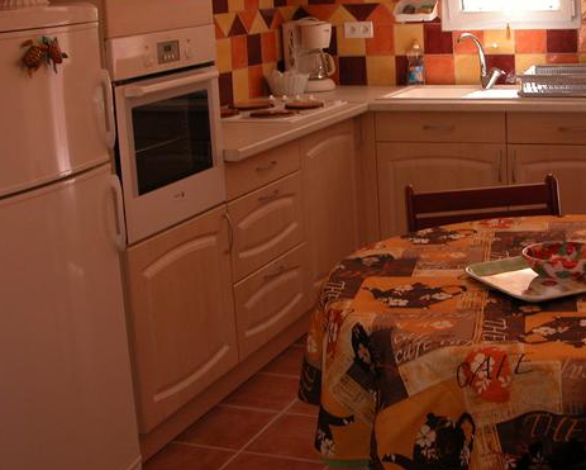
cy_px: 144
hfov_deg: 31.6
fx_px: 1024
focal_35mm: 59
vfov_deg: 25.6
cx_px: 410
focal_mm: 8.9
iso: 100
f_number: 3.2
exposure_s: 1/61.4
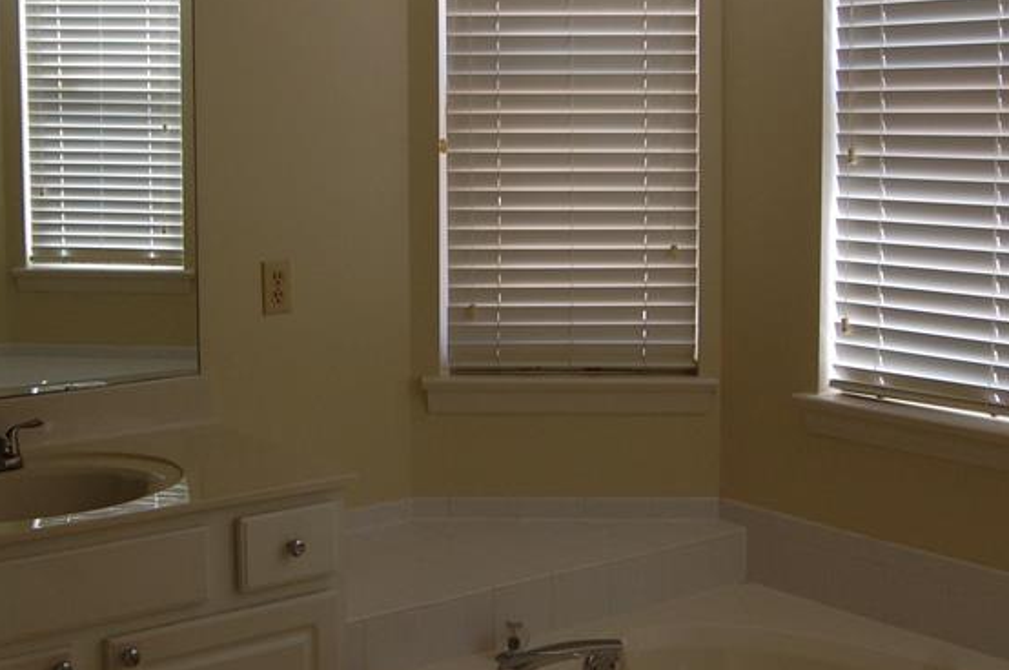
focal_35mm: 53
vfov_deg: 25.3
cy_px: 208
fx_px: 1484
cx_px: 427
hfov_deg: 37.5
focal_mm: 18
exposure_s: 1/125
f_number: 5.6
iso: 400
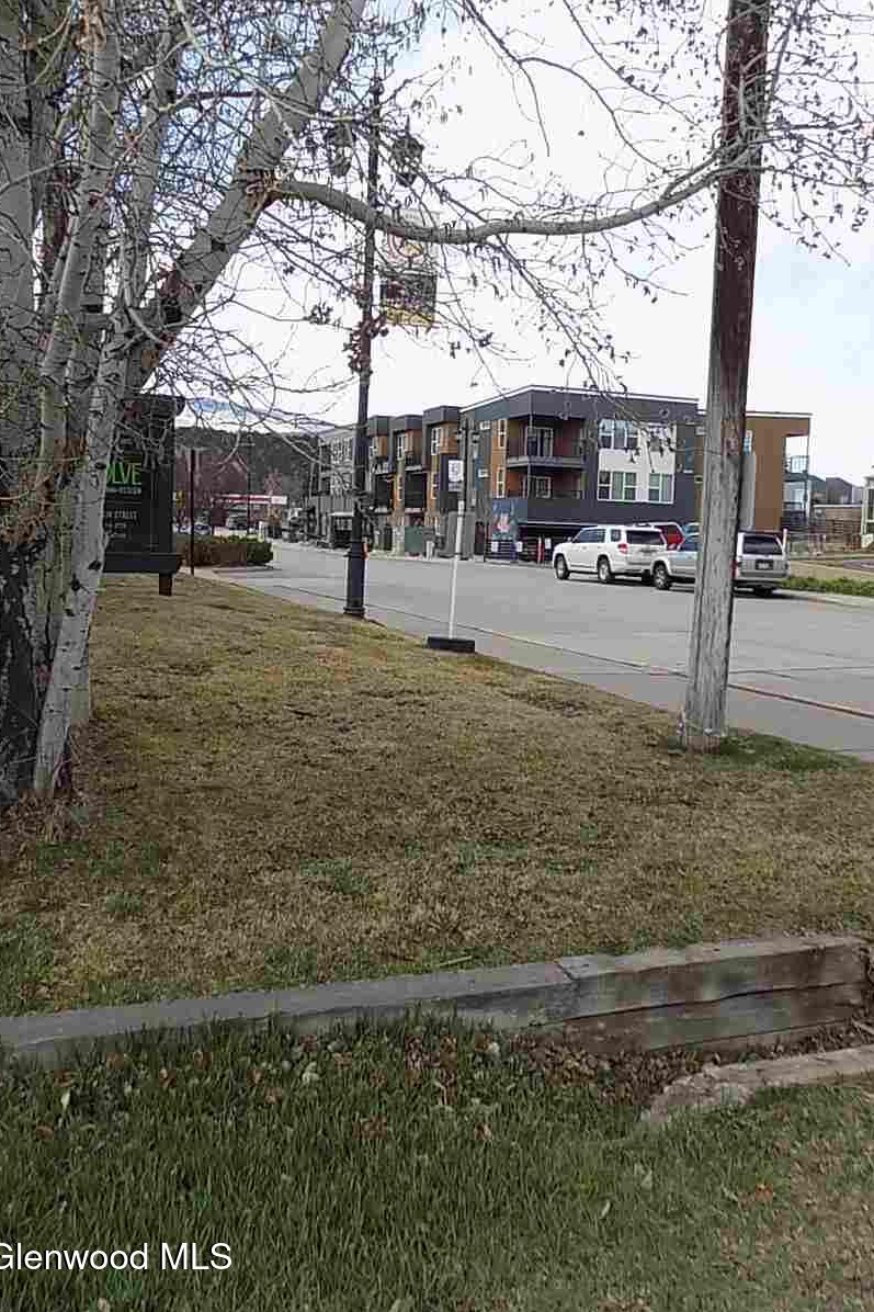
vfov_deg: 58.7
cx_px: 440
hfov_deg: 41.1
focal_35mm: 32
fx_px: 1166
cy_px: 657
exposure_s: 1/640
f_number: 3.1
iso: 80
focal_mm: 4
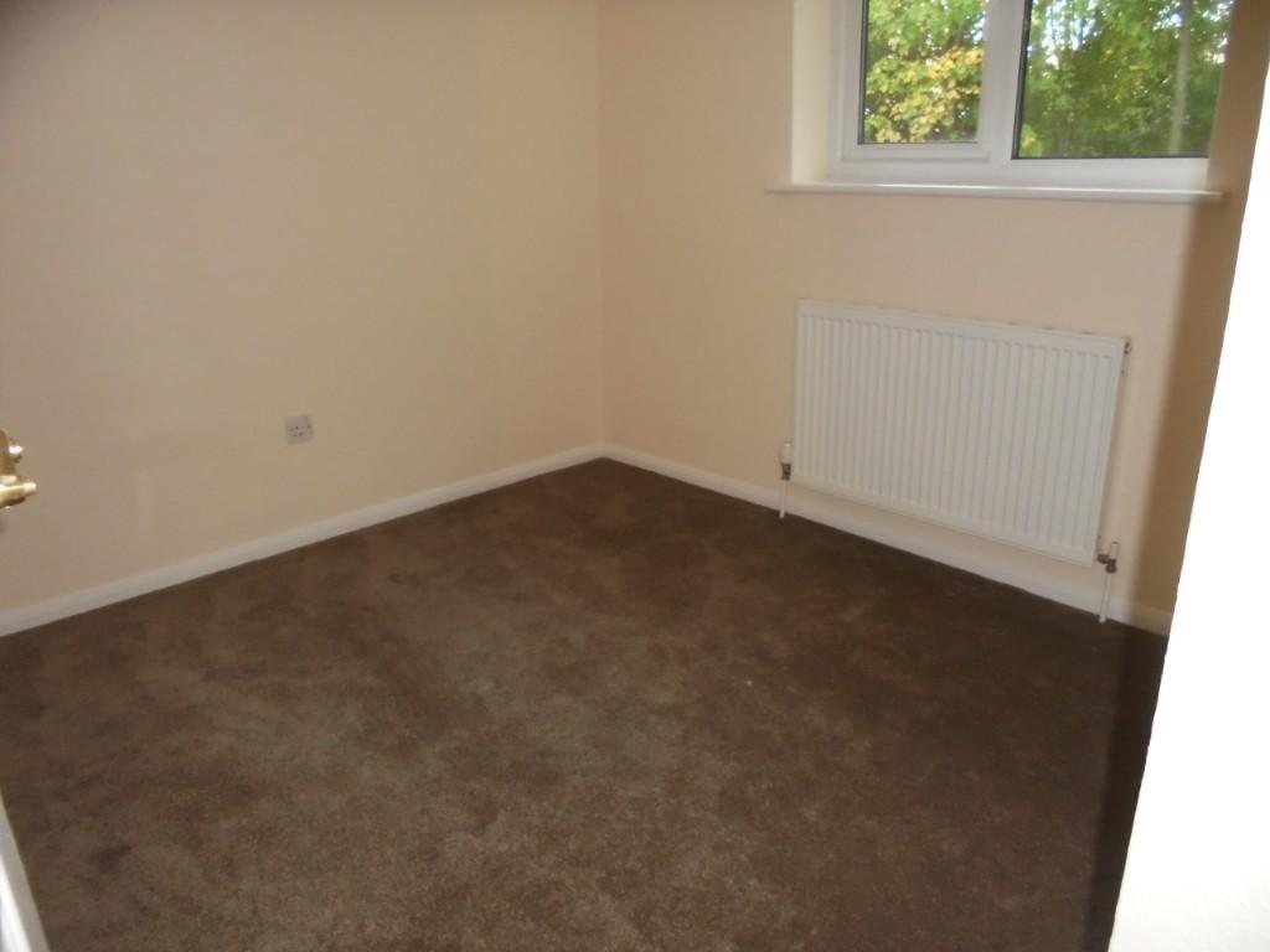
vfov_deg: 53.1
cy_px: 476
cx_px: 635
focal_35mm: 26
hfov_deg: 67.3
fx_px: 954
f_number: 3.5
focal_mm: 4.6
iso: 400
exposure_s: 1/30
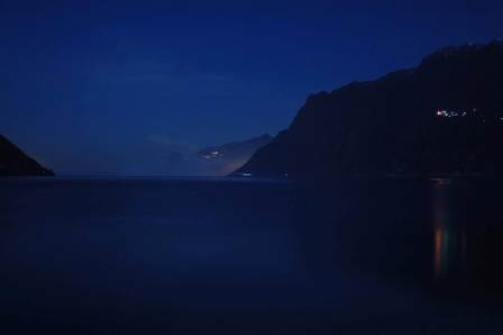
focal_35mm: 44
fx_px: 607
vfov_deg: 30.8
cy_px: 168
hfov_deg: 45.0
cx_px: 252
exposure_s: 30
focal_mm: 29
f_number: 4
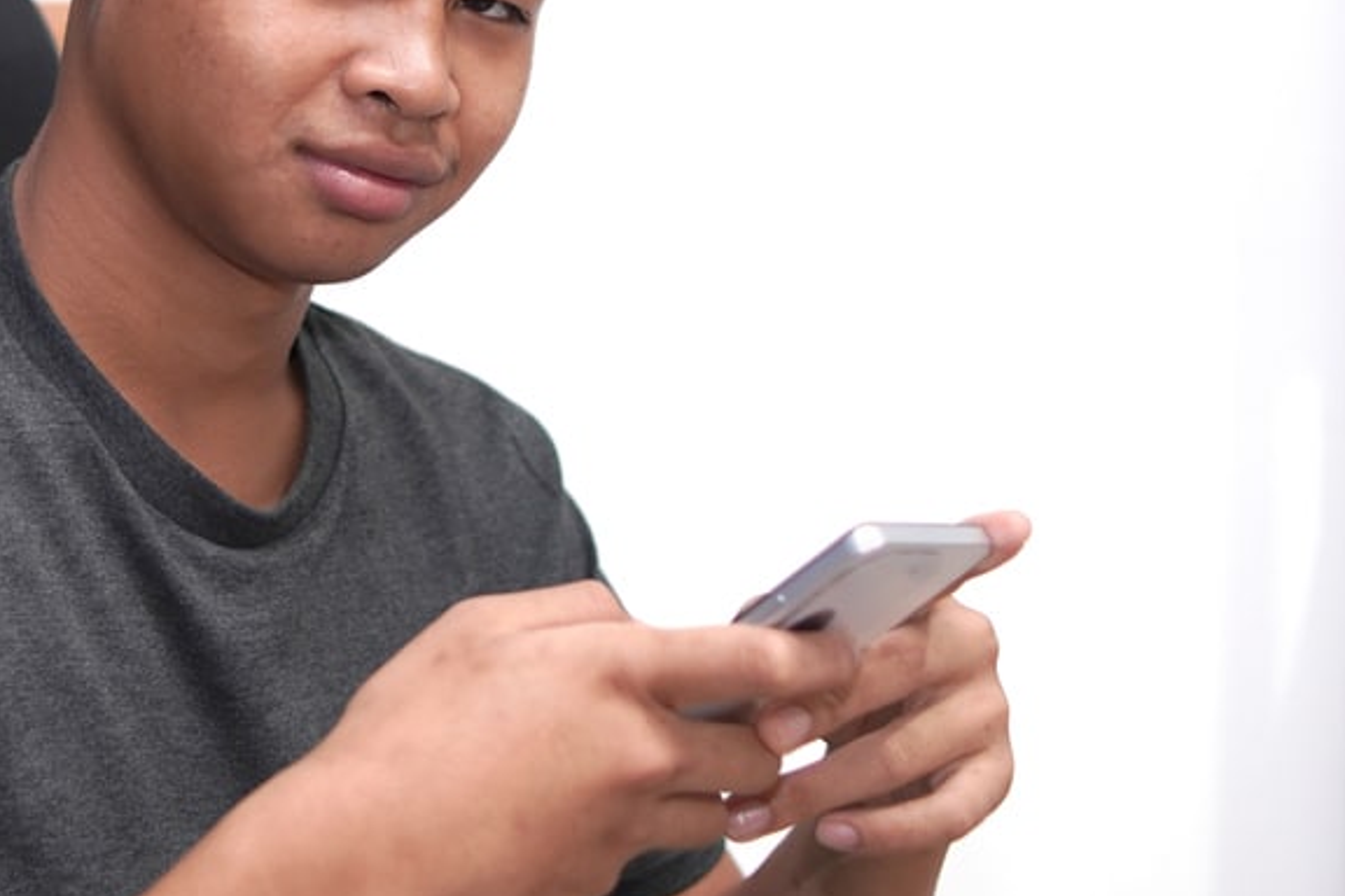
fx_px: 2805
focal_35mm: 75
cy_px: 205
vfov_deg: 18.0
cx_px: 486
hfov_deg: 26.9
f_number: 1.6
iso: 200
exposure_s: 1/125
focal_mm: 23
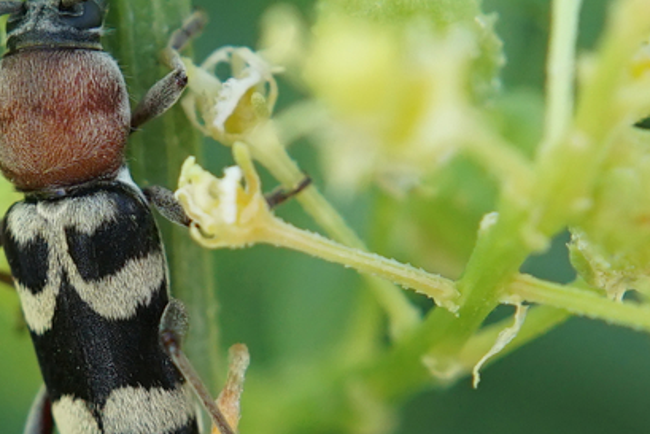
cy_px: 208
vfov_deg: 5.5
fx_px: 4533
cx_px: 76
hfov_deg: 8.2
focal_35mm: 251
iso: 400
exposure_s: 1/100
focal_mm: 90
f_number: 7.1
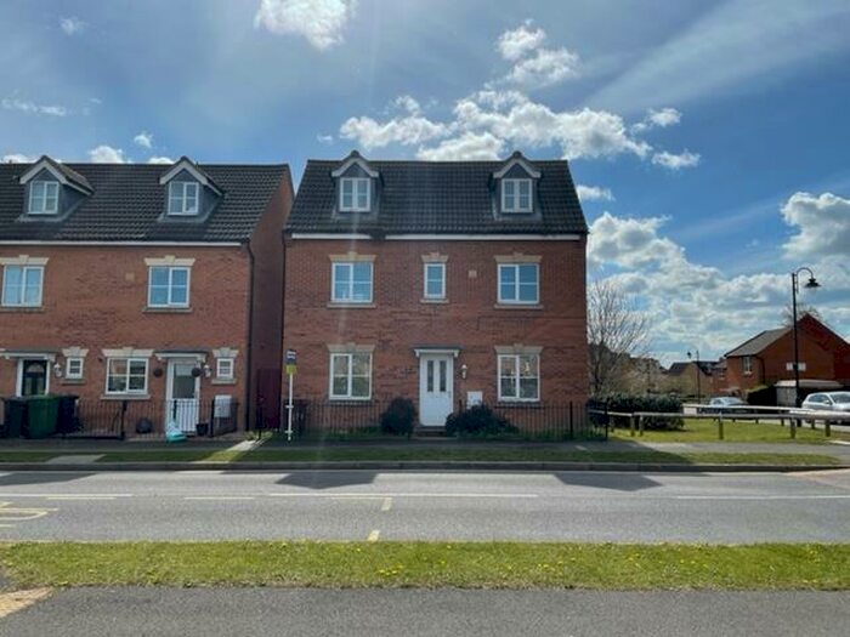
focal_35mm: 26
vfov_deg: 53.1
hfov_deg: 67.3
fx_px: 638
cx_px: 425
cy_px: 318
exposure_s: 1/7299
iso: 32
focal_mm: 4.2
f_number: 1.6
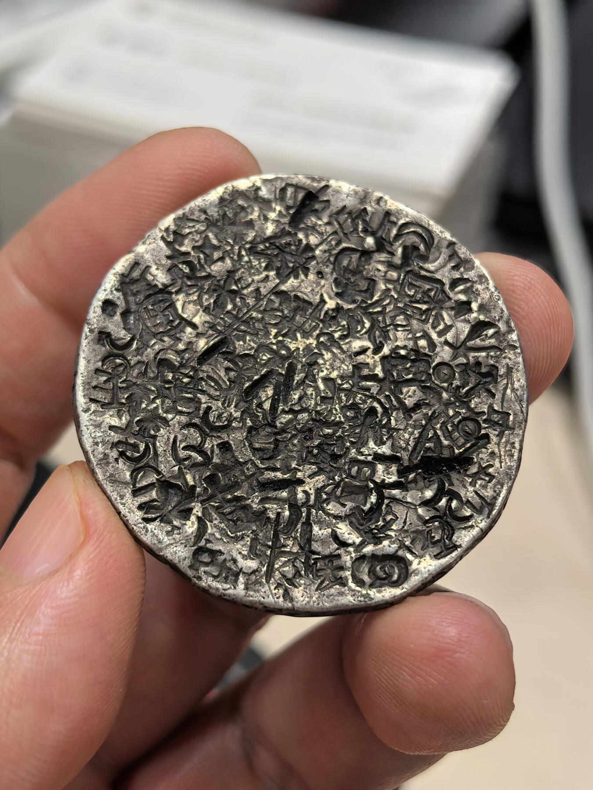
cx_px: 296
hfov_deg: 27.0
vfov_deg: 35.5
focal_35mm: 54
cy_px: 395
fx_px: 1233
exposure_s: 1/100
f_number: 2
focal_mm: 6.98
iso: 250
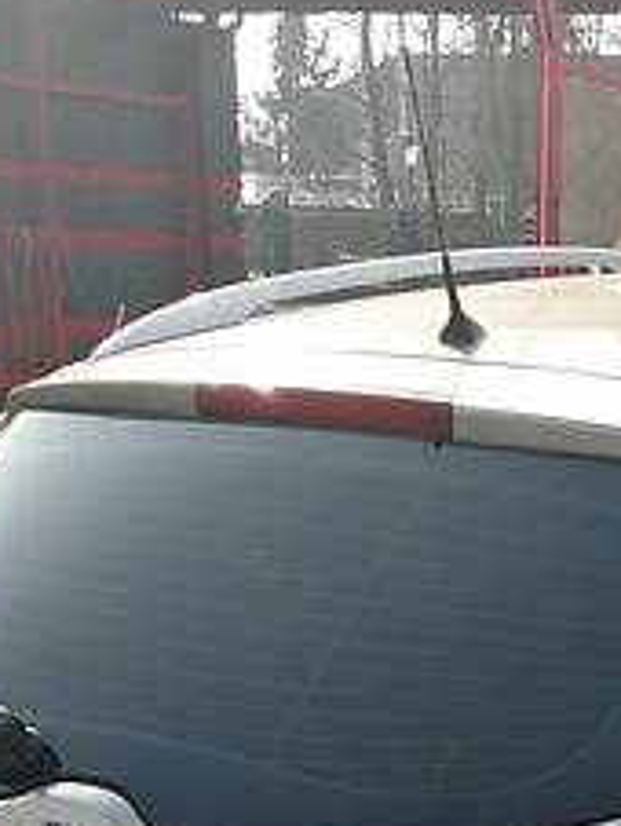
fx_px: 1647
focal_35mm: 69
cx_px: 658
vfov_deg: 26.1
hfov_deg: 20.5
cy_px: 895
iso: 50
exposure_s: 1/385
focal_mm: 3.6
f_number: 1.8
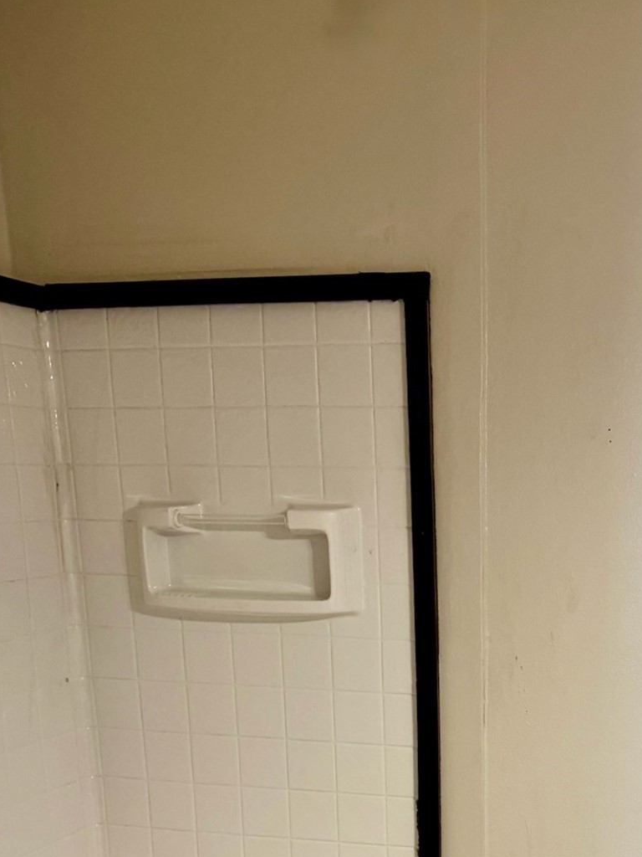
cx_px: 518
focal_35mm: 45
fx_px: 1113
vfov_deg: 38.8
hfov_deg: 31.3
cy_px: 787
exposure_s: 1/60
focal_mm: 6.76
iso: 320
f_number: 1.78
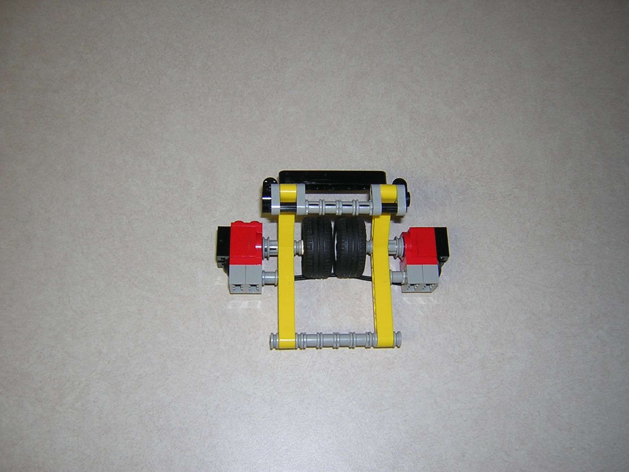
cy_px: 236
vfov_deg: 39.7
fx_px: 654
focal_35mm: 36
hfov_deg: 51.4
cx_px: 314
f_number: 2.6
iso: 100
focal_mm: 4.7
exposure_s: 1/60.1
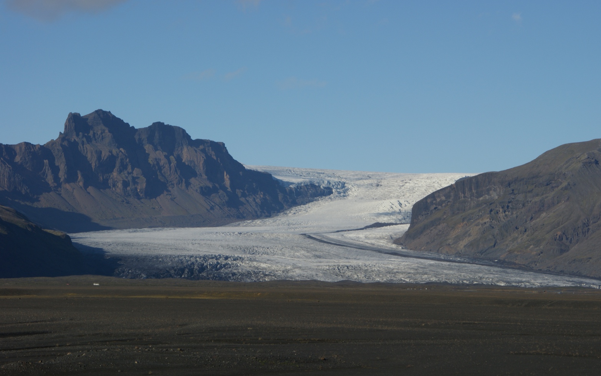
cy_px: 187
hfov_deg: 17.7
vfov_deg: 11.1
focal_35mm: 118
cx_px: 307
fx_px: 1925
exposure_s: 1/250
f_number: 13
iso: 100
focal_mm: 75
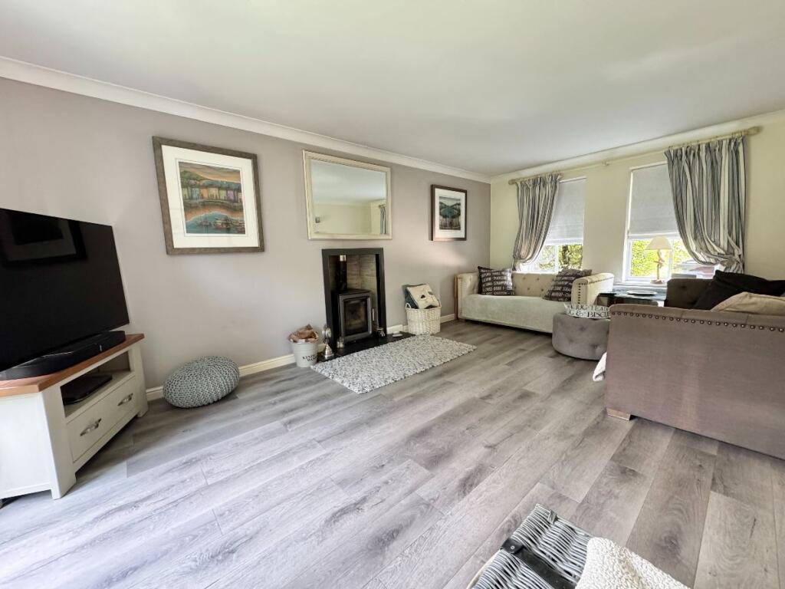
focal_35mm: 14
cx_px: 392
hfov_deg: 102.1
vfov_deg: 85.7
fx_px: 317
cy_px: 294
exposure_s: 1/60
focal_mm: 2.22
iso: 320
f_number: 2.2
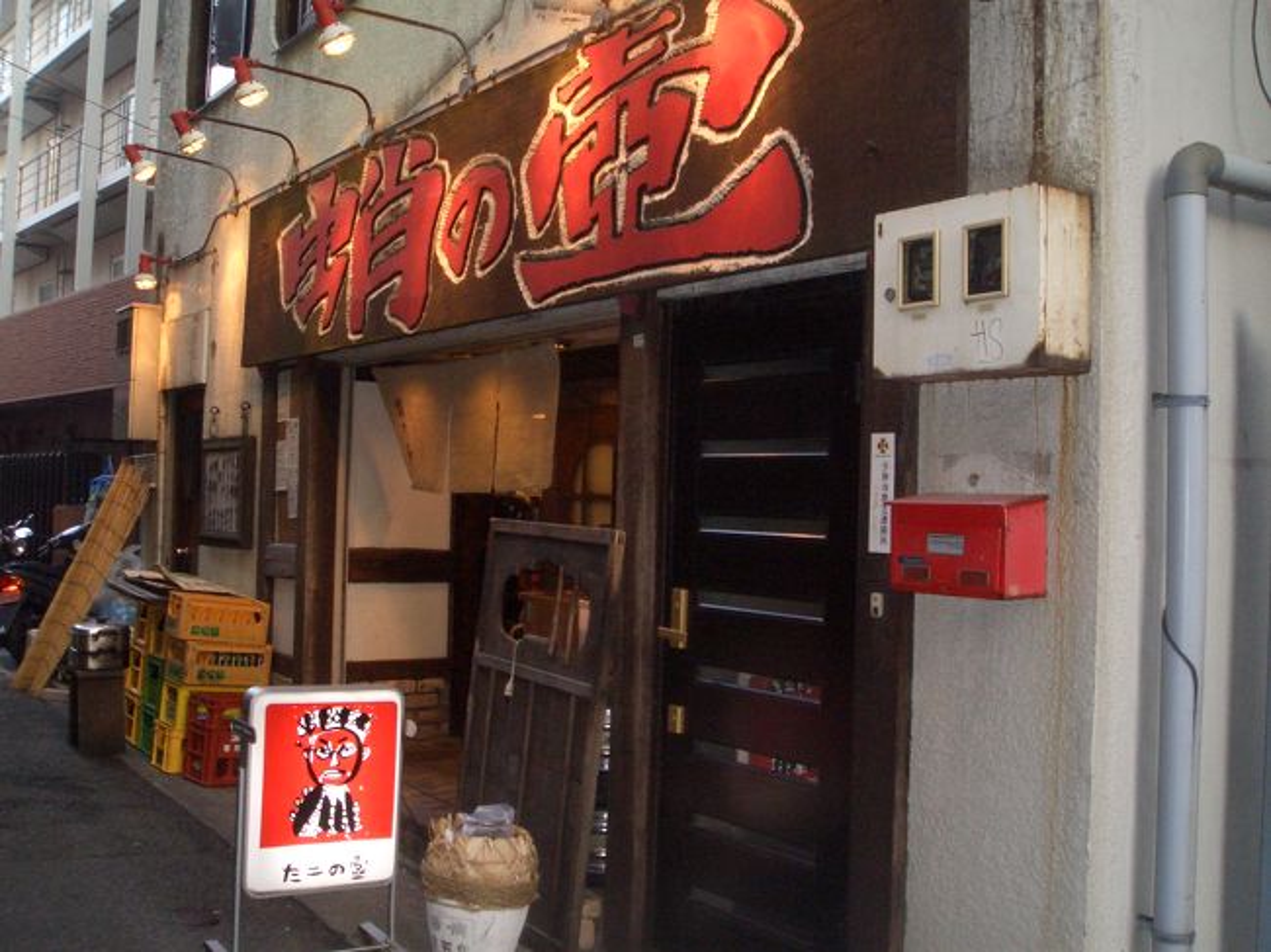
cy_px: 476
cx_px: 636
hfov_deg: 51.4
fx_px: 1321
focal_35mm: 36
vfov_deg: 39.6
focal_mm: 4.8
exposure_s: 1/40
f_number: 4
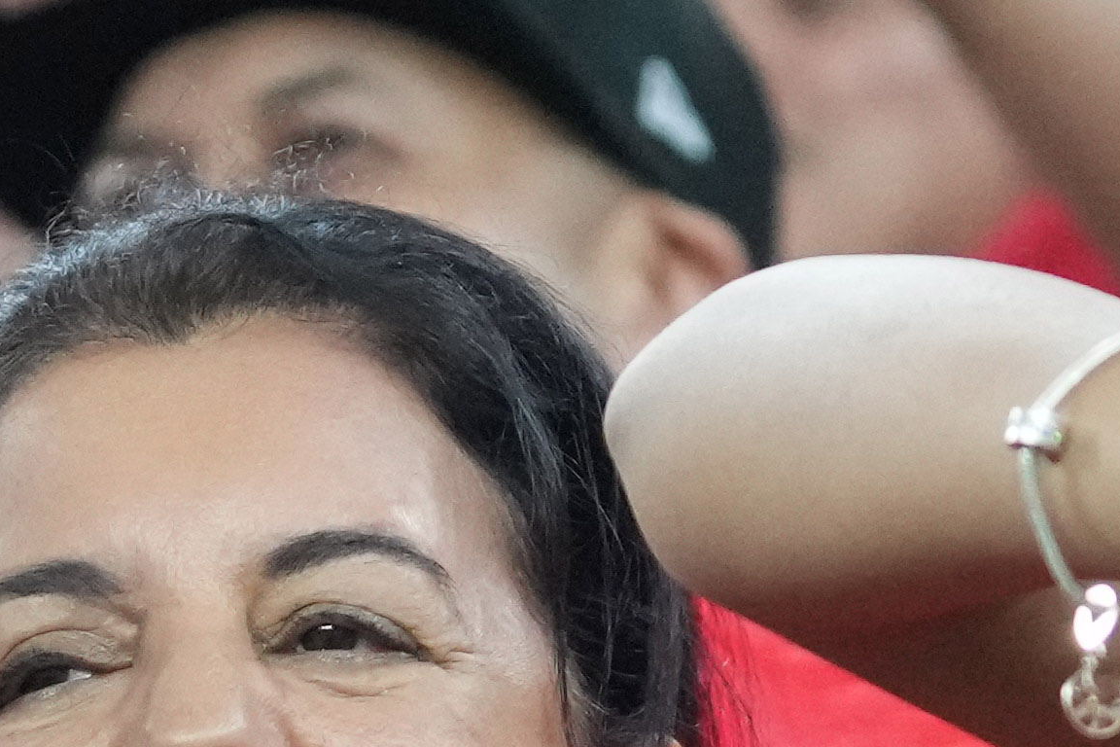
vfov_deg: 2.7
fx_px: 15928
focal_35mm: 512
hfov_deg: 4.0
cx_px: 270
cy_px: 1323
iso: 5000
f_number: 2.8
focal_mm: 70
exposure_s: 1/2000
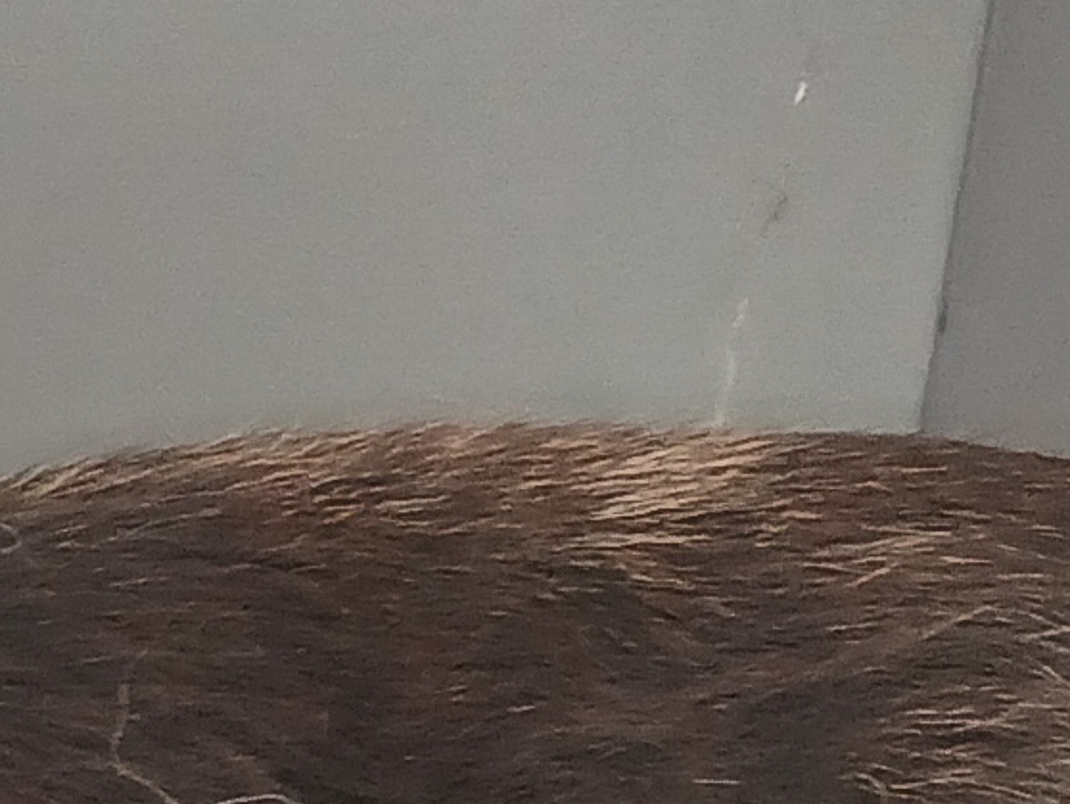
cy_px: 1744
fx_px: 5876
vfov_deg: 7.4
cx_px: -109
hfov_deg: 10.3
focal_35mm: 190
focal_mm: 3.98
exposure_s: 1/50
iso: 160
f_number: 1.8
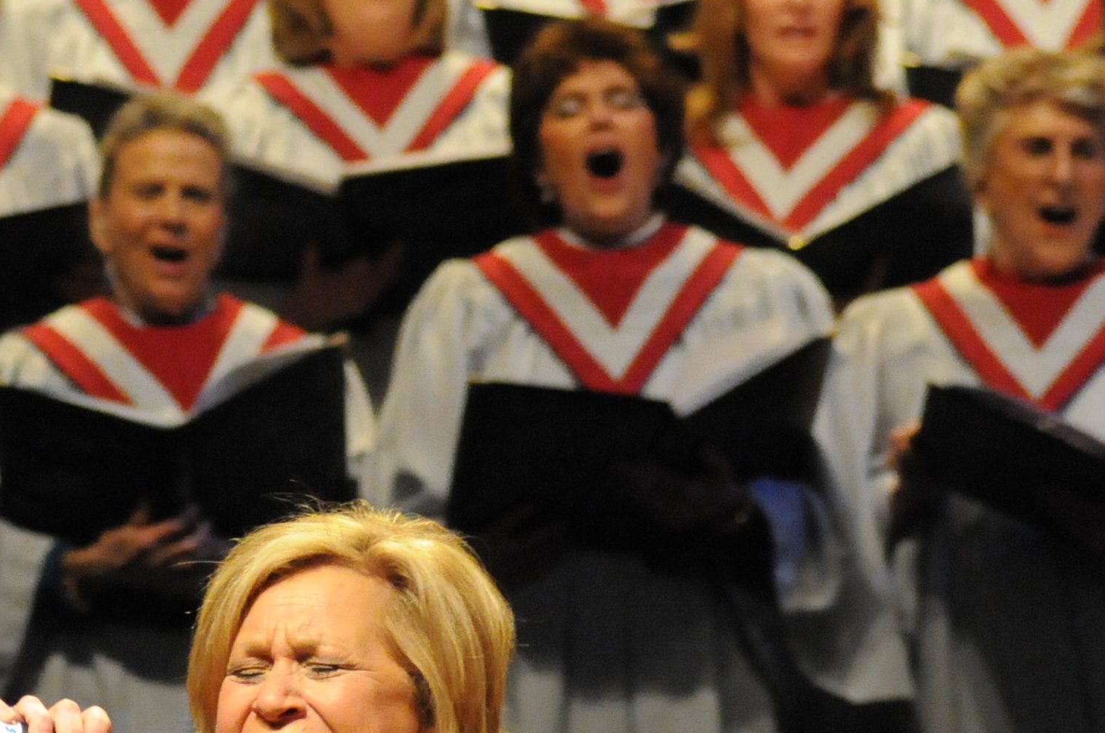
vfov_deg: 2.4
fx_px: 17760
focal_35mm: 579
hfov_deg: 3.6
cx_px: -134
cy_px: 499
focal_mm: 135
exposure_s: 1/160
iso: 3200
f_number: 6.3
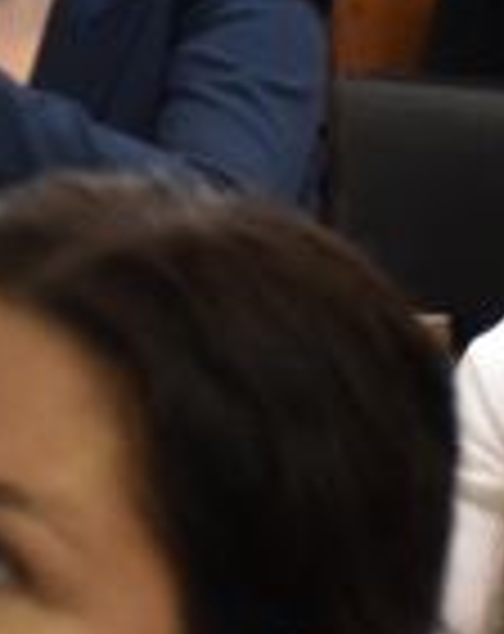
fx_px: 13502
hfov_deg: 2.1
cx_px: 1017
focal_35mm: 721
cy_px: 9
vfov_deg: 2.7
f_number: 5
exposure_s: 1/125
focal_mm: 60
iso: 1100
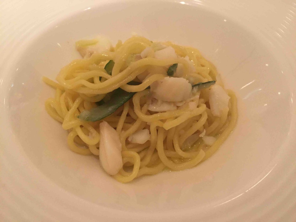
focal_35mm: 29
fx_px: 248
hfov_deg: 61.7
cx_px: 148
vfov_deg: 48.2
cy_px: 111
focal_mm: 4.15
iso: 250
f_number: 2.2
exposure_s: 1/30
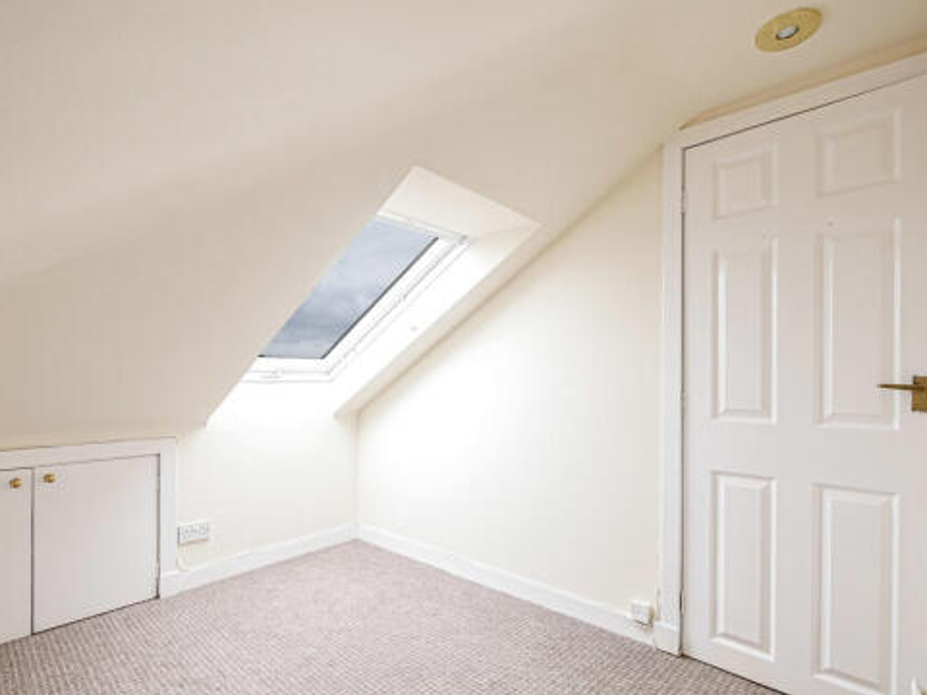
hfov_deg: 91.0
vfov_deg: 74.2
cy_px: 404
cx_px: 461
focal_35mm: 17
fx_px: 455
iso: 640
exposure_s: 1/60
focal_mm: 7
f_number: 4
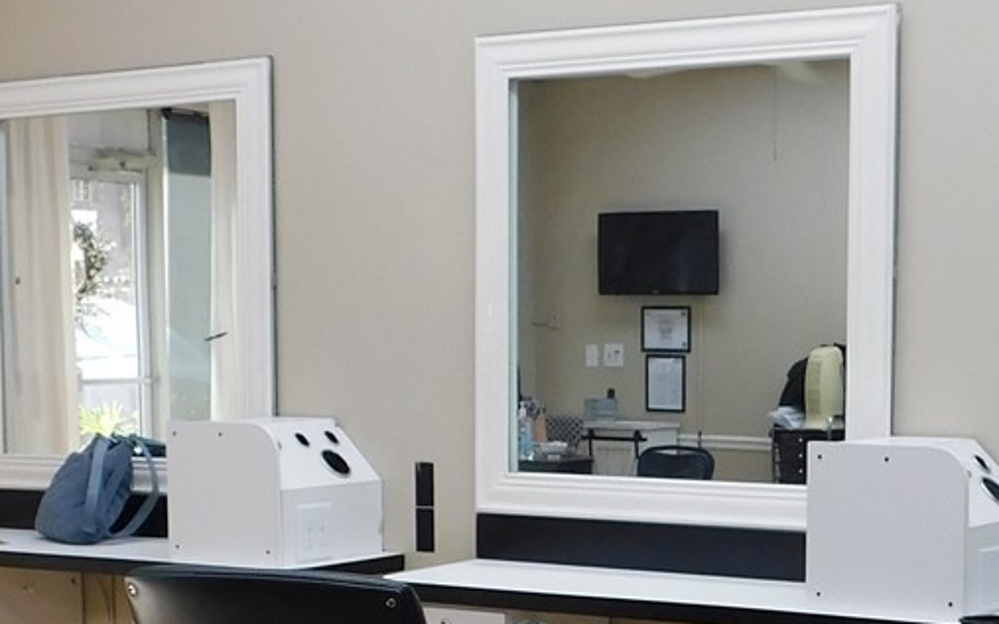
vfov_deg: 16.7
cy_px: 549
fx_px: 2097
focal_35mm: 77
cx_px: 613
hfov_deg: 26.7
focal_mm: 4
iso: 125
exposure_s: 1/60
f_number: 3
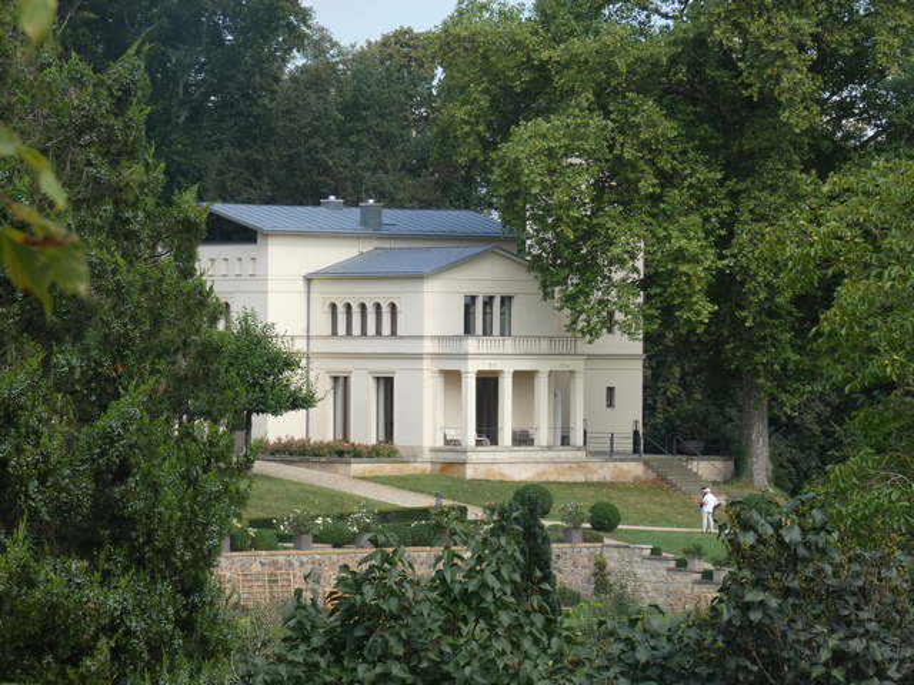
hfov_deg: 10.5
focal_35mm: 189
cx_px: 457
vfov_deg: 7.9
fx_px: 4990
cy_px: 342
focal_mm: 33.9
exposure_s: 1/200
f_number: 5.5
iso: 80
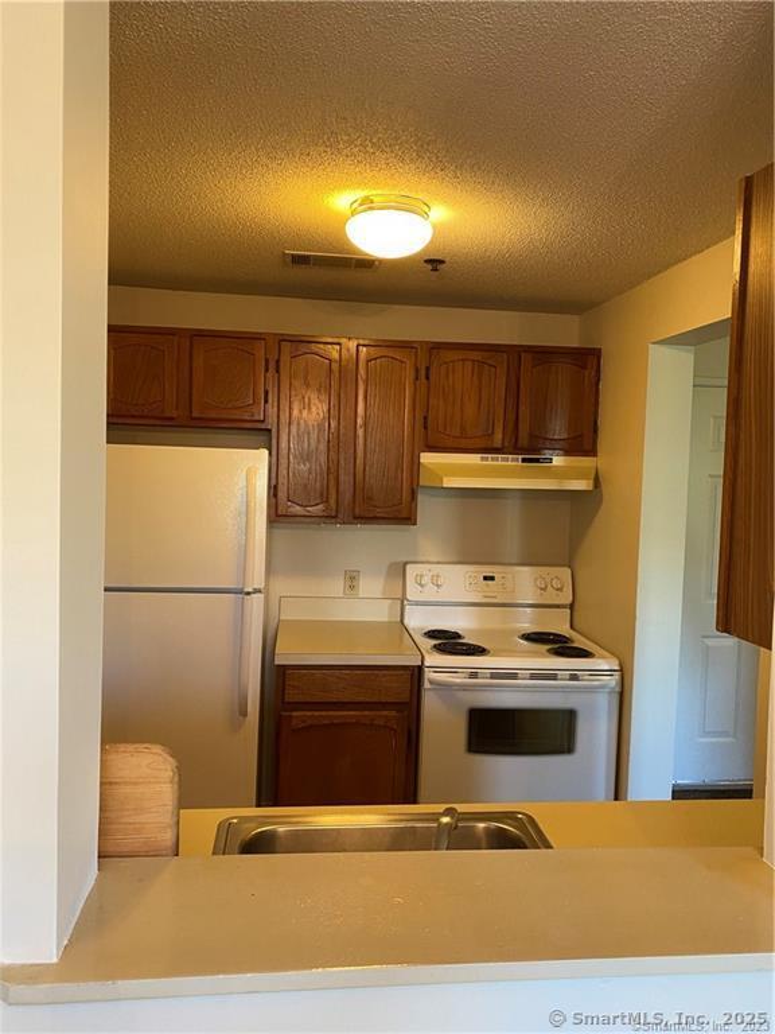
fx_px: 776
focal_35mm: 26
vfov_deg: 67.3
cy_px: 517
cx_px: 388
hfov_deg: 53.1
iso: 160
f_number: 1.8
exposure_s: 1/60
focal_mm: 4.25
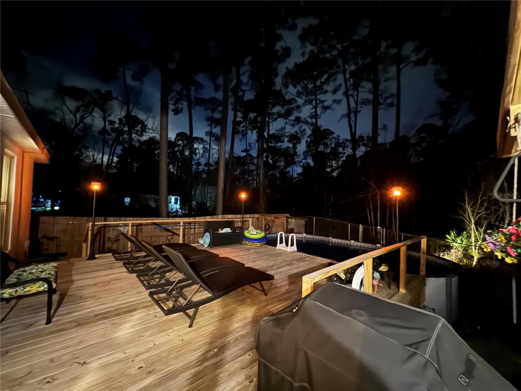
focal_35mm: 14
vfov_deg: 85.7
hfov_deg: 102.1
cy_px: 196
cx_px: 260
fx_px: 211
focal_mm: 2.22
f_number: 2.2
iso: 3200
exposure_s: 1/2
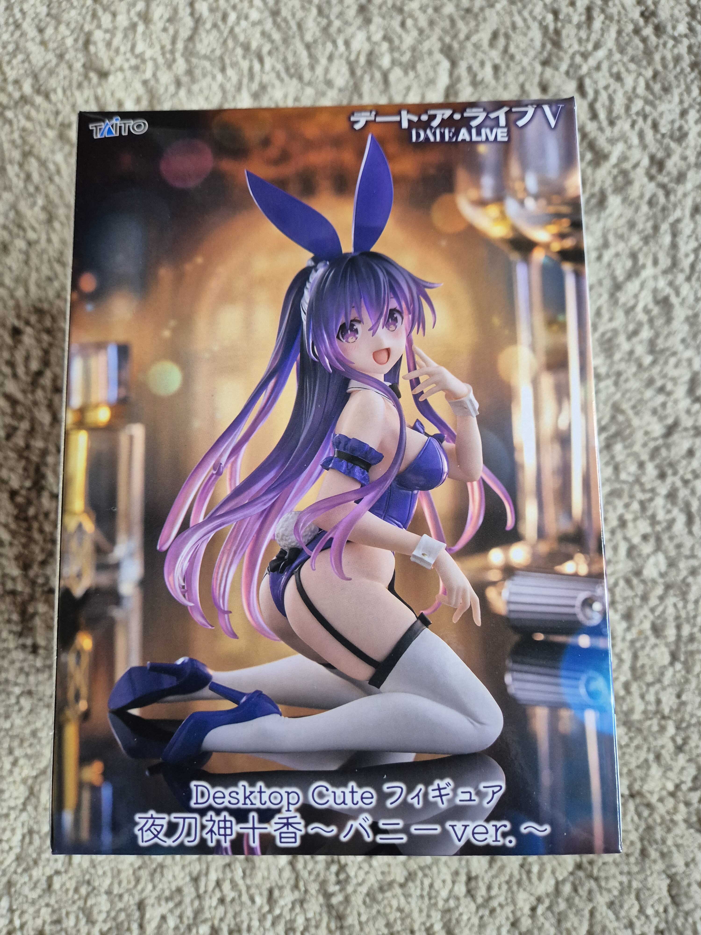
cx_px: 350
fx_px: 621
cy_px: 468
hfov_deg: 58.9
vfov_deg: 73.9
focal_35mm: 23
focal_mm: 5.4
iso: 800
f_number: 1.8
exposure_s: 1/120
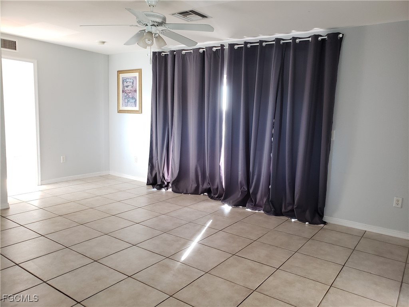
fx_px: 307
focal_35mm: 26
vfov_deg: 53.1
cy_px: 154
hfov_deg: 67.3
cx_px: 204
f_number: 2.4
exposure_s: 1/30
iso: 320
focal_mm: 4.3
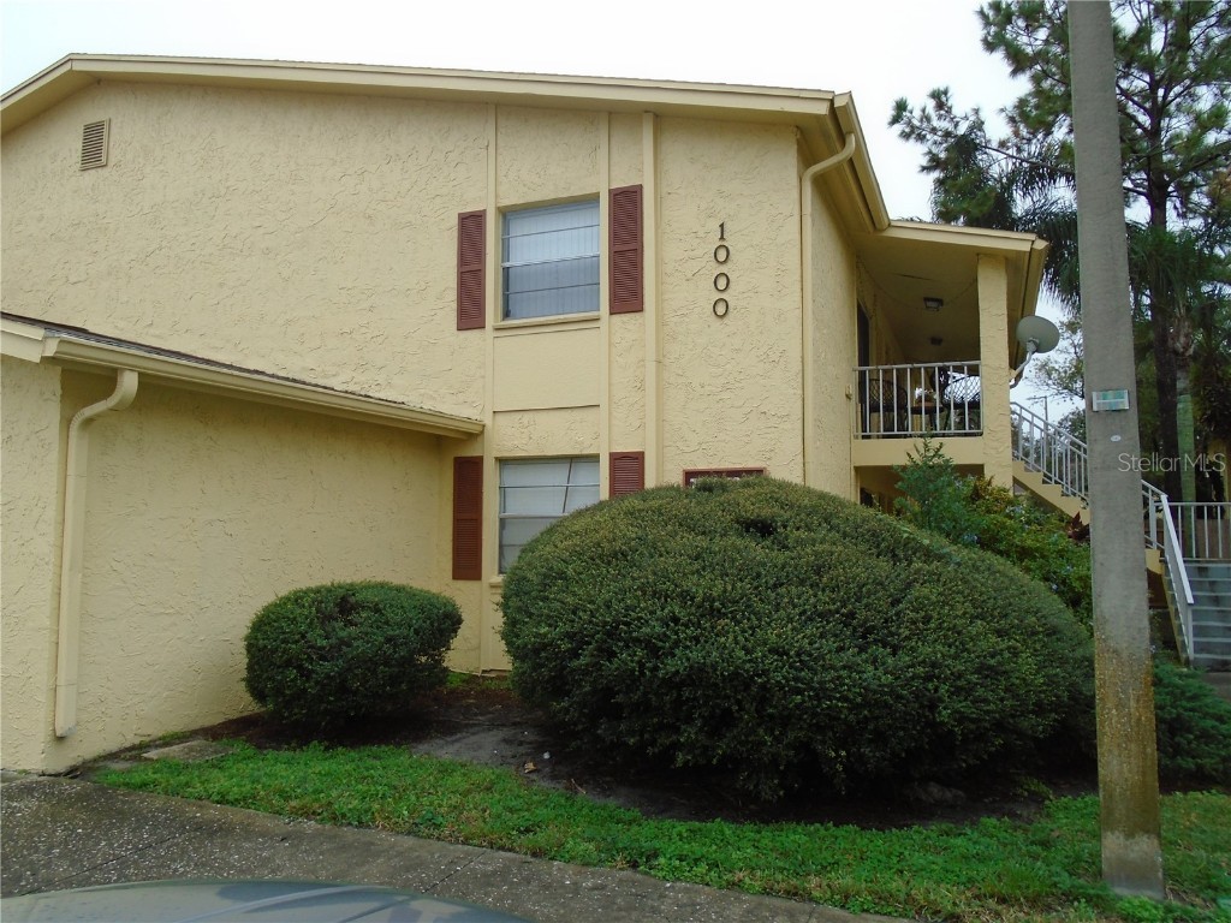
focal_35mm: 26
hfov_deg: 67.3
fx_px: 925
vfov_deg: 53.1
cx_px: 616
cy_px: 462
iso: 100
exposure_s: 1/250
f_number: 3.2
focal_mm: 4.6
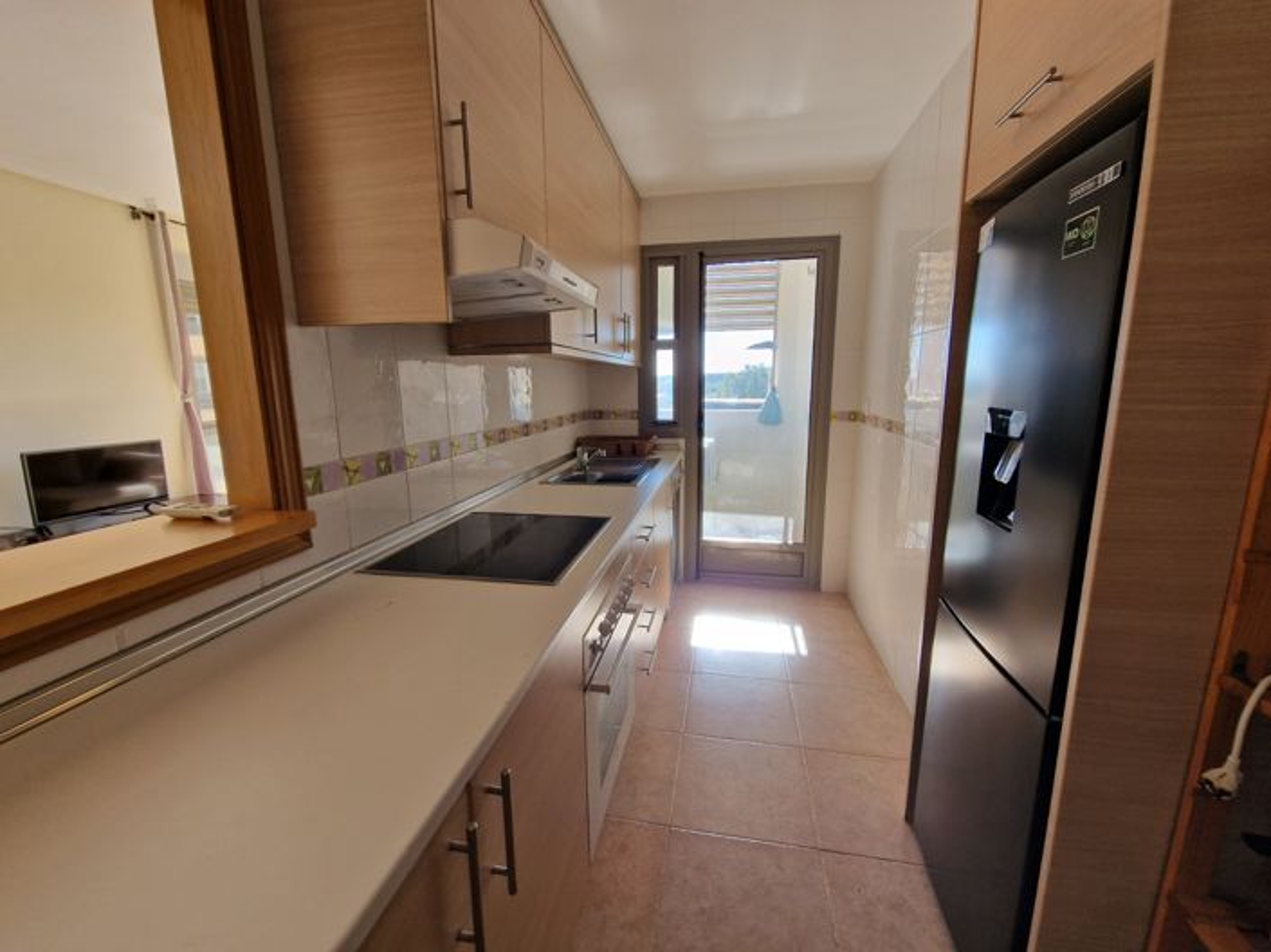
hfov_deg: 106.2
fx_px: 477
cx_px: 636
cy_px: 476
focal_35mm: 13
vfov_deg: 89.9
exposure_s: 1/107
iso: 50
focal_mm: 2.2
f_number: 2.2
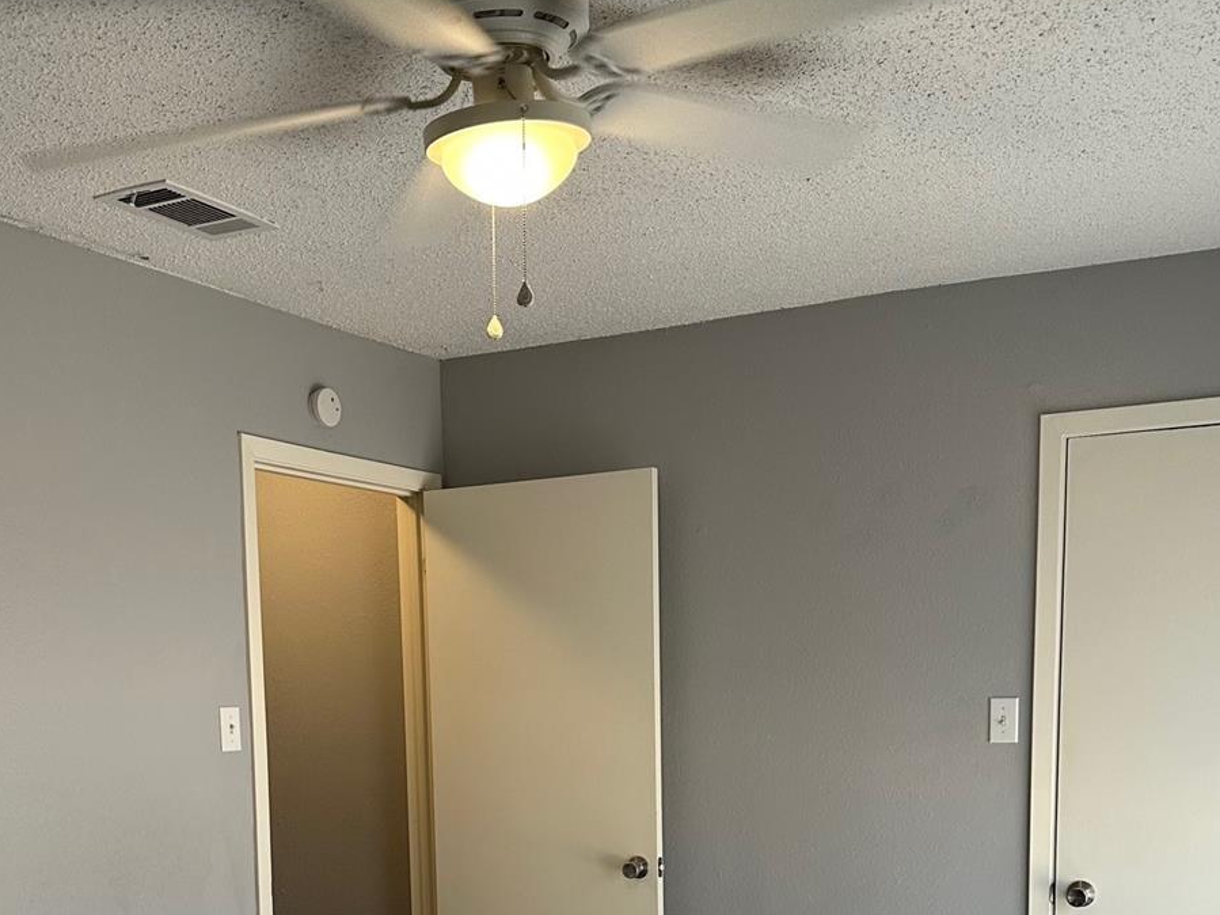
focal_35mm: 41
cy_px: 831
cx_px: 559
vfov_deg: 33.2
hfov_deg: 45.7
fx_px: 1445
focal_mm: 6.86
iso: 160
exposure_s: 1/120
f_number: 1.78
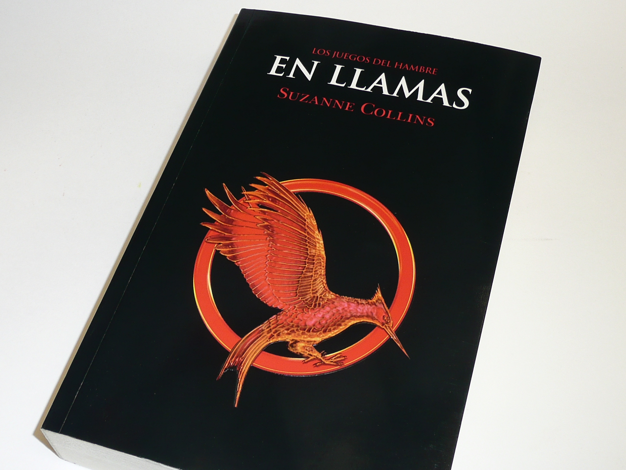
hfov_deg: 38.2
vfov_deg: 29.1
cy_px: 235
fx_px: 904
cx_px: 313
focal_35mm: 50
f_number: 3.7
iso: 100
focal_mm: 5.8
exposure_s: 1/30
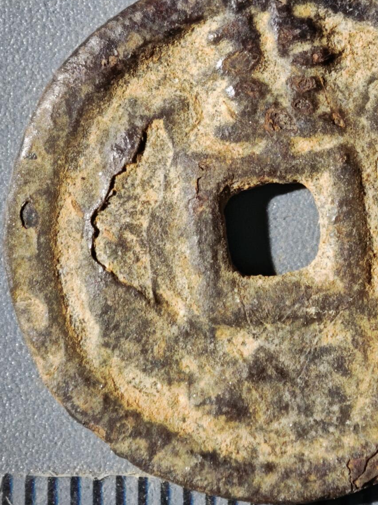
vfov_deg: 11.6
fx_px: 2475
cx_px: 286
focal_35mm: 170
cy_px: 152
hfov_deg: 8.7
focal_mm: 9
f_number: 2
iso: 160
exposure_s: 1/100
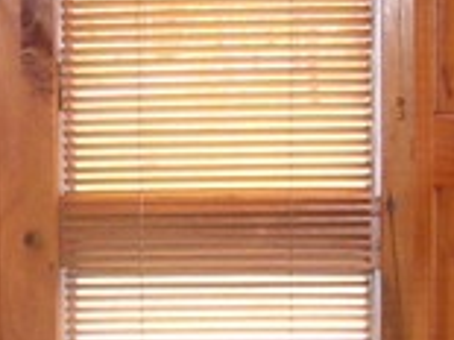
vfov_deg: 8.4
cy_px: 317
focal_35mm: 176
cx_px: -35
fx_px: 2307
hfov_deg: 11.1
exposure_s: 1/60
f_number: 2.7
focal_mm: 5.6
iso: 125
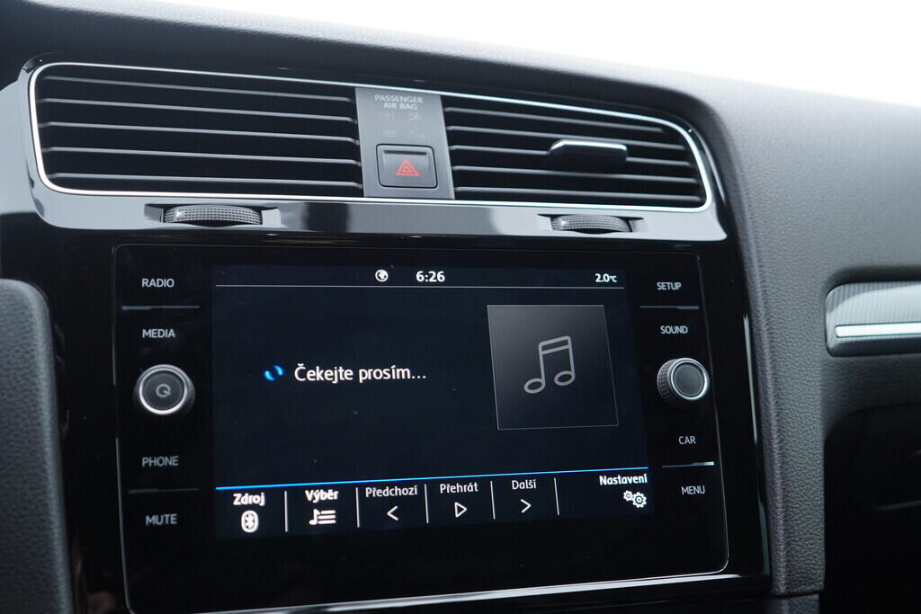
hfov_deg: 53.1
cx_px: 460
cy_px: 307
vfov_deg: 36.9
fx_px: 921
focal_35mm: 36
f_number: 2.8
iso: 200
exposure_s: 1/40
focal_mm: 24
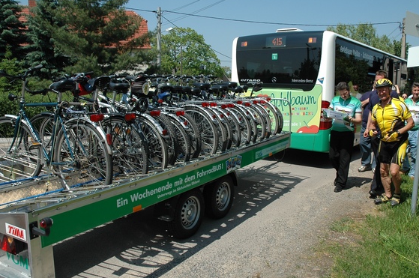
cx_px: 221
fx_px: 337
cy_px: 132
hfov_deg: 63.7
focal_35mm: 29
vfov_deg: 44.8
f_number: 9
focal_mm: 18
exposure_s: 1/320
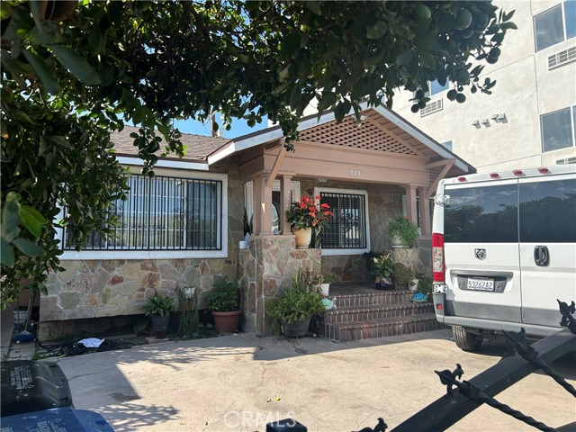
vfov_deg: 53.1
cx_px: 288
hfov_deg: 67.3
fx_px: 433
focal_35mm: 26
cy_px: 216
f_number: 1.5
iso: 50
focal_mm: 5.7
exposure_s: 1/1575
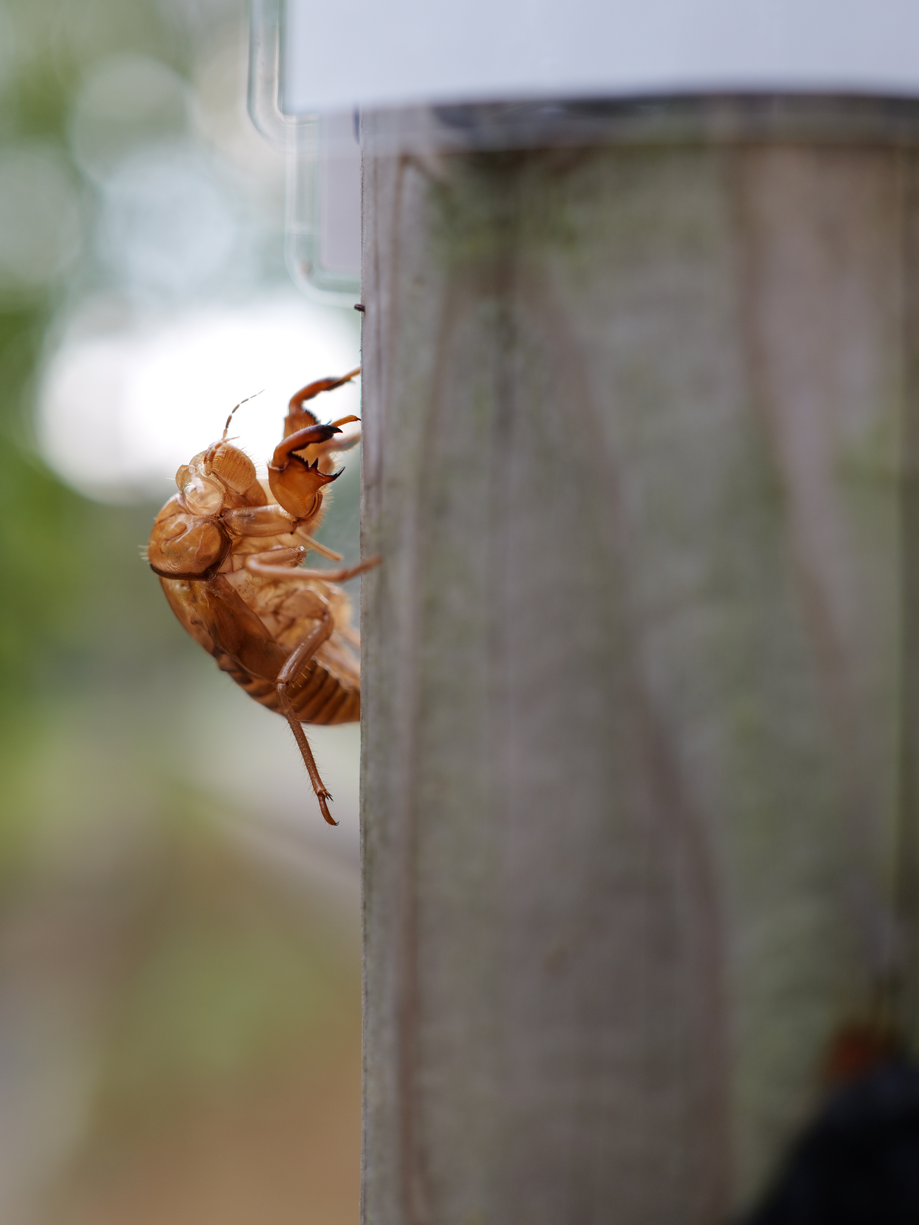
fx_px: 1805
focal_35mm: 51
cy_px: 612
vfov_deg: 37.5
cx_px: 470
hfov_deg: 28.6
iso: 400
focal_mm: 35
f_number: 2.8
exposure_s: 1/320
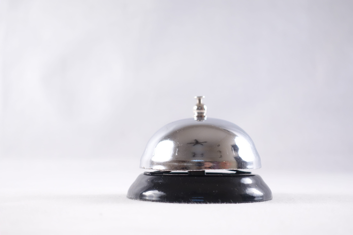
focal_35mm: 58
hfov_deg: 34.5
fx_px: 569
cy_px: 118
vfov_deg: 23.4
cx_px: 176
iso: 800
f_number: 2.8
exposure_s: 1/1000
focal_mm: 21.39
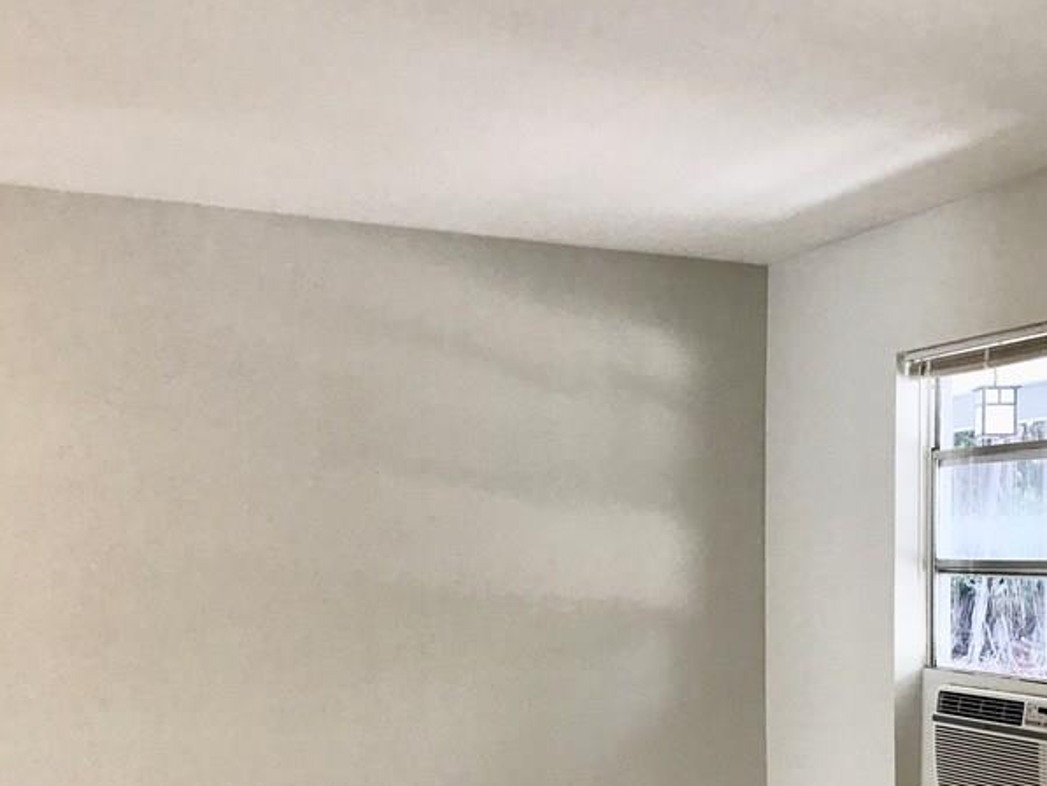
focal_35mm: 48
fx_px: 1452
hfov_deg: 39.1
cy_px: 586
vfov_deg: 29.8
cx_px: 716
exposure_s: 1/40
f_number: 1.8
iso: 25
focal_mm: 3.99
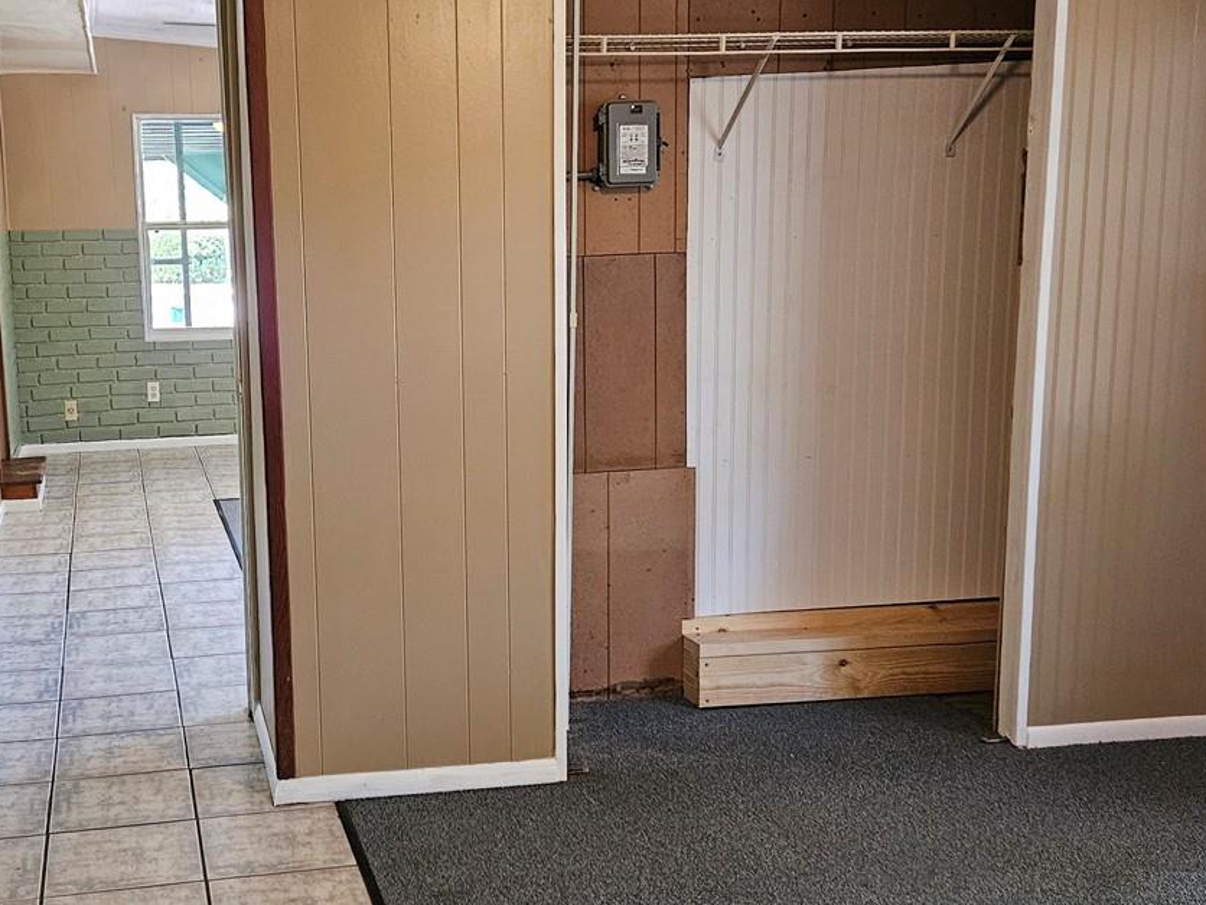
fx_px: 1533
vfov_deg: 32.9
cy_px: 469
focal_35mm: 44
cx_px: 418
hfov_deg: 42.5
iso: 1000
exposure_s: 1/120
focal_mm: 5.4
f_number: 1.8
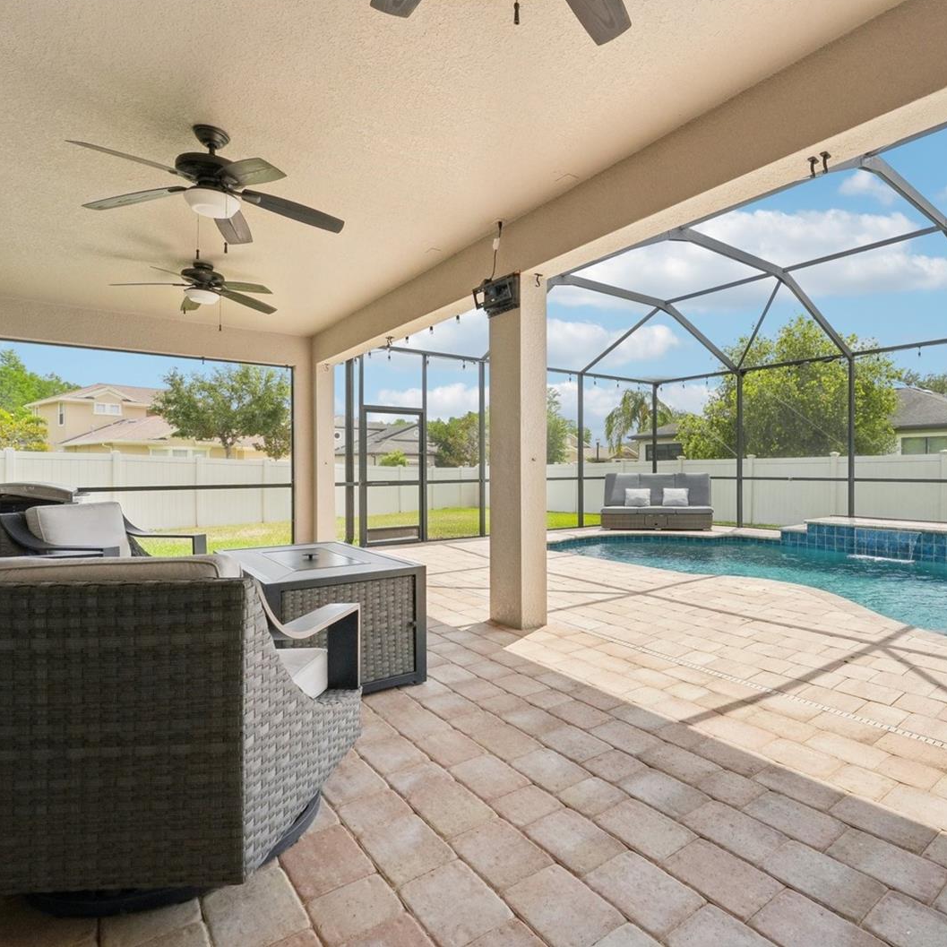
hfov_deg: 78.6
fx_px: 557
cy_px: 471
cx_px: 615
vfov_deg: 80.7
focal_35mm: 18
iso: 400
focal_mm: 14
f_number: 8
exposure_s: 1/800
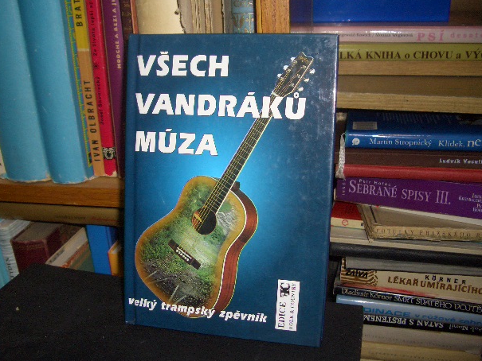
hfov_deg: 50.1
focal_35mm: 37
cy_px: 176
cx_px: 233
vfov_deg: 38.7
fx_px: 515
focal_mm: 5.8
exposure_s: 1/60
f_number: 2.6
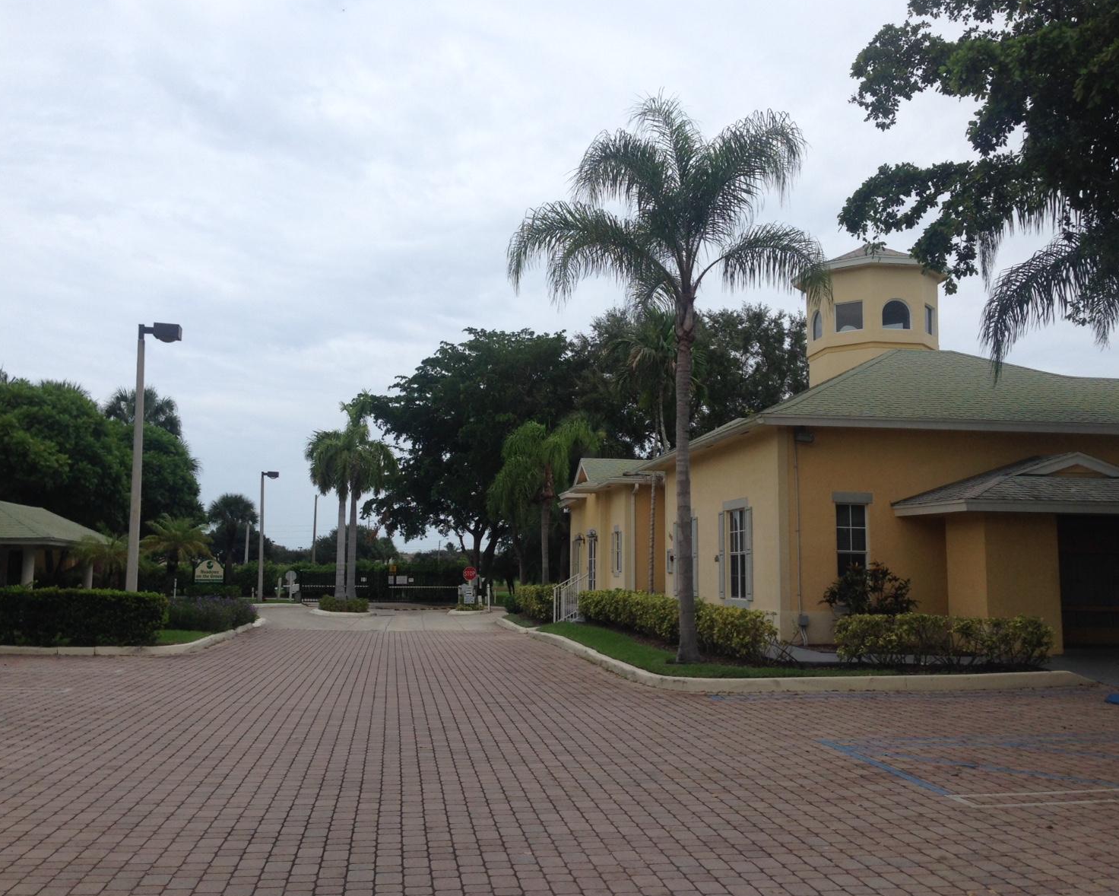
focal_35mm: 35
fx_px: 1159
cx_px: 554
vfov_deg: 42.2
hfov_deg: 51.5
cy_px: 445
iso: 50
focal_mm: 4.12
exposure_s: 1/1695
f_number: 2.4
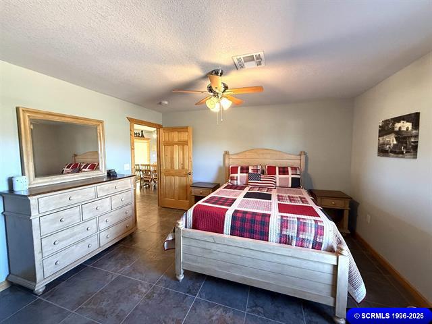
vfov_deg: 85.7
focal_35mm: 14
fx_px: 175
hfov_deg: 102.1
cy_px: 162
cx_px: 216
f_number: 2.2
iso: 400
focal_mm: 2.22
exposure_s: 1/60
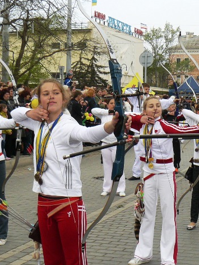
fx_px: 559
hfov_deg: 20.1
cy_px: 132
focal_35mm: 73
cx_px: 136
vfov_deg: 26.7
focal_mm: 6
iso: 100
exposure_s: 1/200
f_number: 5.6
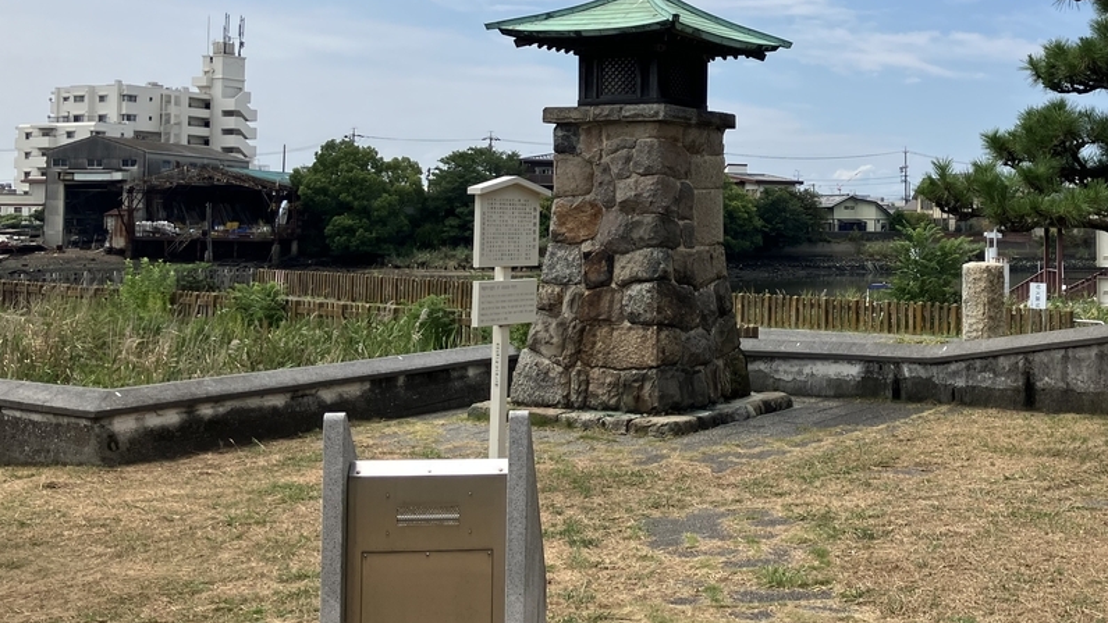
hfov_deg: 43.2
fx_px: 1352
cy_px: 202
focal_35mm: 46
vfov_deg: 25.8
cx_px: 830
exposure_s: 1/2703
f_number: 1.8
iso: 32
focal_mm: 3.99
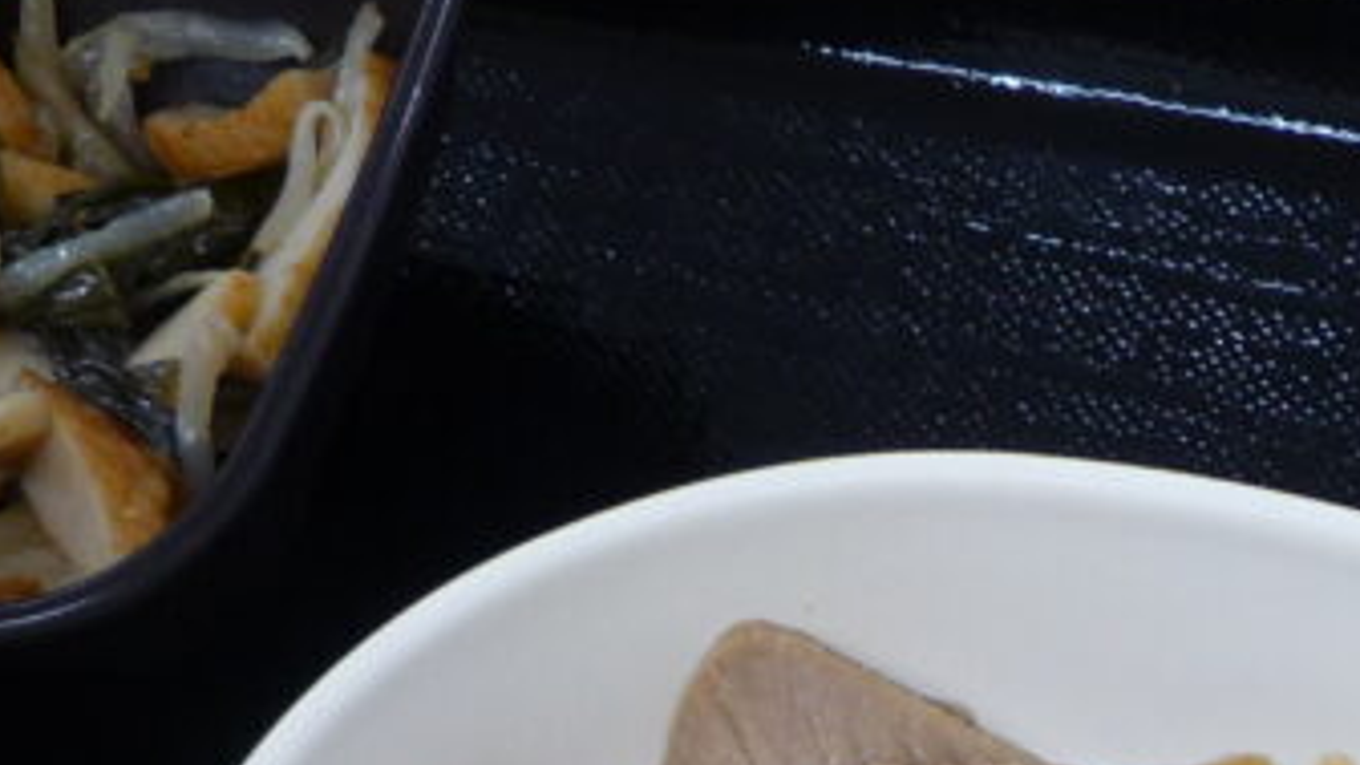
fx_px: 2993
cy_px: 1429
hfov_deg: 24.9
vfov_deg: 13.0
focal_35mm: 83
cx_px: 1186
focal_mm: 4.4
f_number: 2.8
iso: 100
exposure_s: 1/40
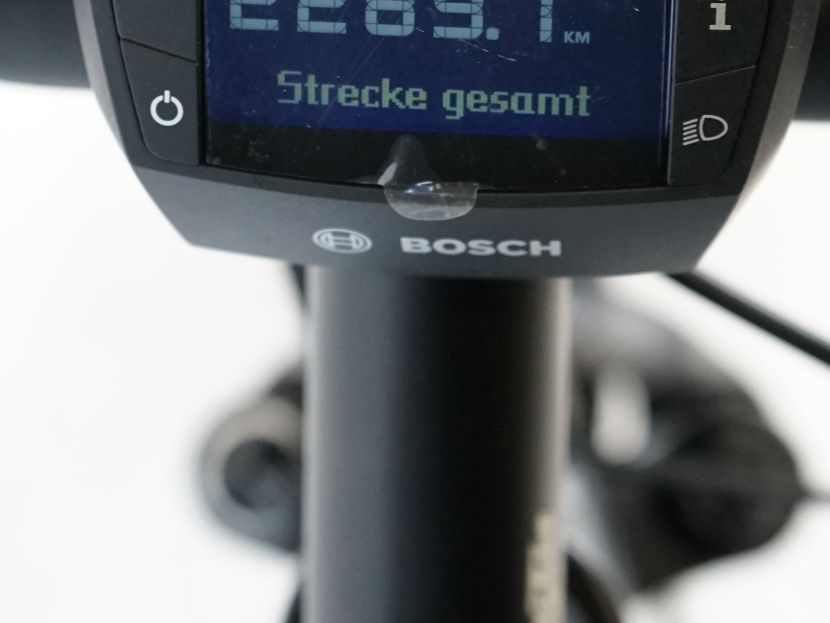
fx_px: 2206
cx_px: 419
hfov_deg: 21.3
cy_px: -46
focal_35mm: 92
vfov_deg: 15.7
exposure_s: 1/200
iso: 2500
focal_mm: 37
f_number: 4.5
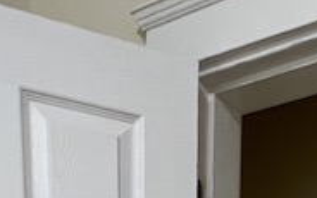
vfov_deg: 13.8
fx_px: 518
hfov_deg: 32.7
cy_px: 499
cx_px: 270
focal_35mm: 60
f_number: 1.8
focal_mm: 1.57
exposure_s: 1/60
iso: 160
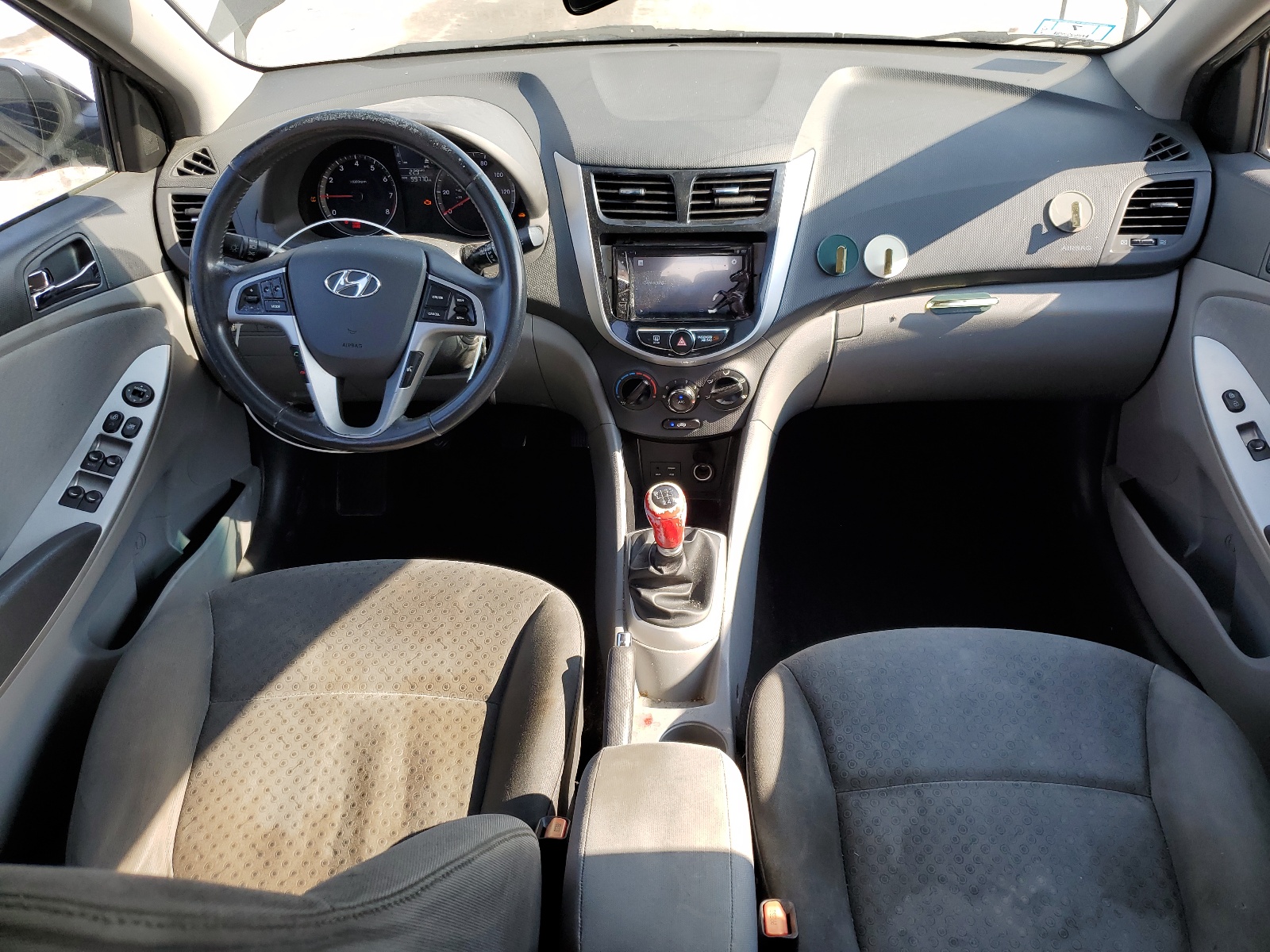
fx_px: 954
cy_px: 476
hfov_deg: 67.3
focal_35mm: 26
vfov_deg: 53.1
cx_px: 635
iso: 50
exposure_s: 1/417
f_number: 1.5
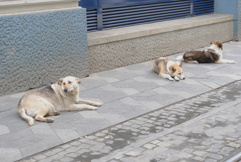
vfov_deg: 19.0
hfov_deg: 28.0
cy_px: 81
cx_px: 120
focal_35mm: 72
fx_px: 483
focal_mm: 48
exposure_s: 1/125
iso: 800
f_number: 8
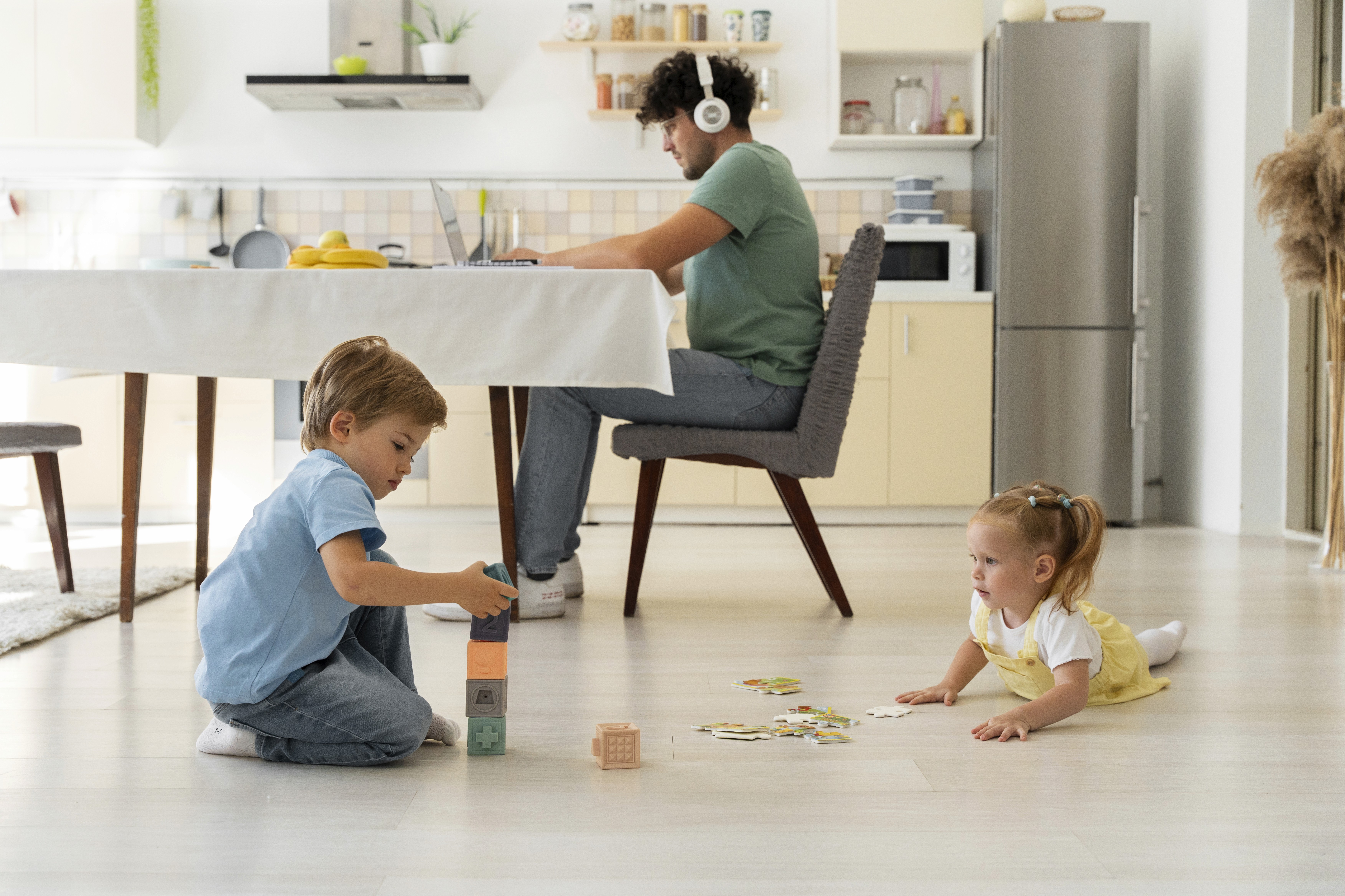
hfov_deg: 41.8
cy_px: 448
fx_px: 1763
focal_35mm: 47
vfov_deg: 28.5
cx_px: 672
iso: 1000
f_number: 4.5
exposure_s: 1/320
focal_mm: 47.2
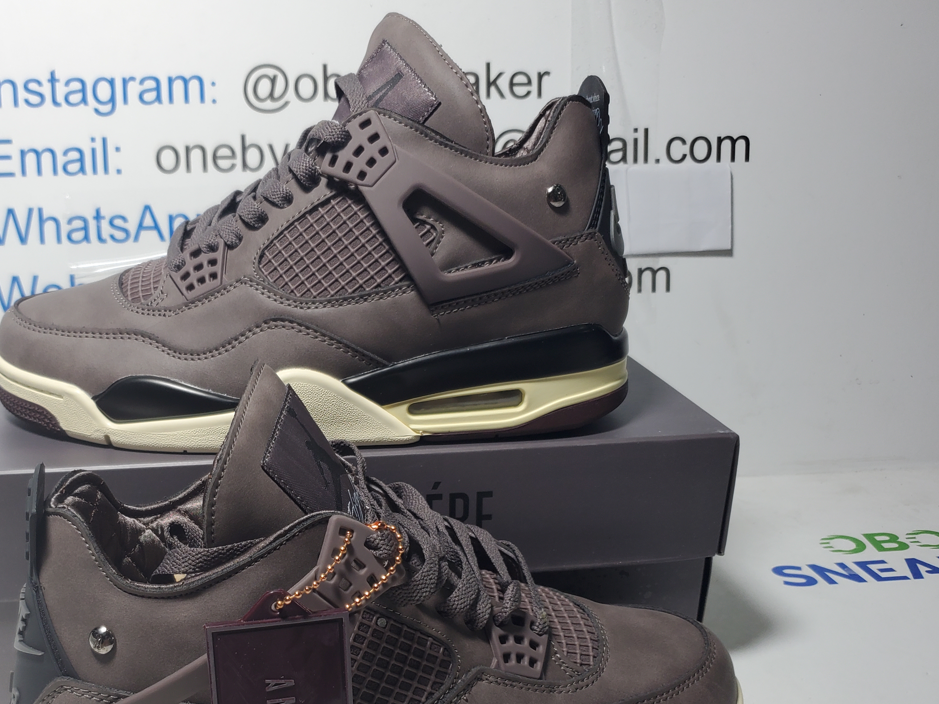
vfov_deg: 38.1
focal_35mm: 37
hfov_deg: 49.4
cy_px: 492
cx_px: 330
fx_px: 1004
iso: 50
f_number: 1.5
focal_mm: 4.3
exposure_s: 1/361
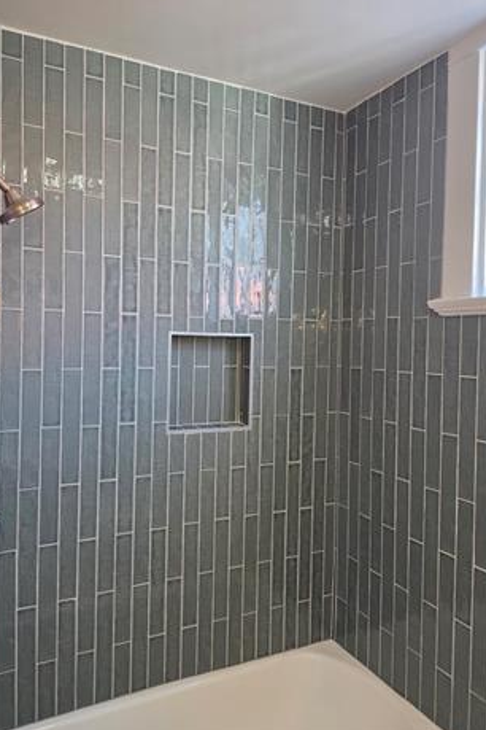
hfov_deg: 51.2
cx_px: 216
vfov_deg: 71.5
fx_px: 506
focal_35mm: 25
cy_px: 356
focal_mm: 6.3
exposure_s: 1/120
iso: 250
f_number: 1.7
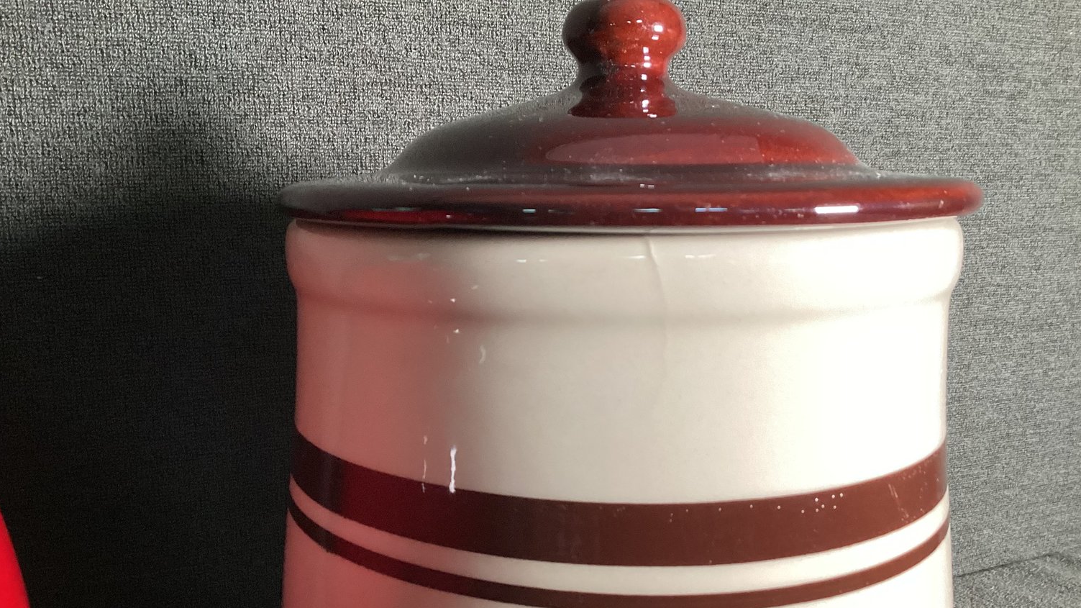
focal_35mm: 34
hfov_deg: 58.0
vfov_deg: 34.3
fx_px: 974
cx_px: 540
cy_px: 408
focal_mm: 3.3
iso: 160
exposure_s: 1/60
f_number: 2.4
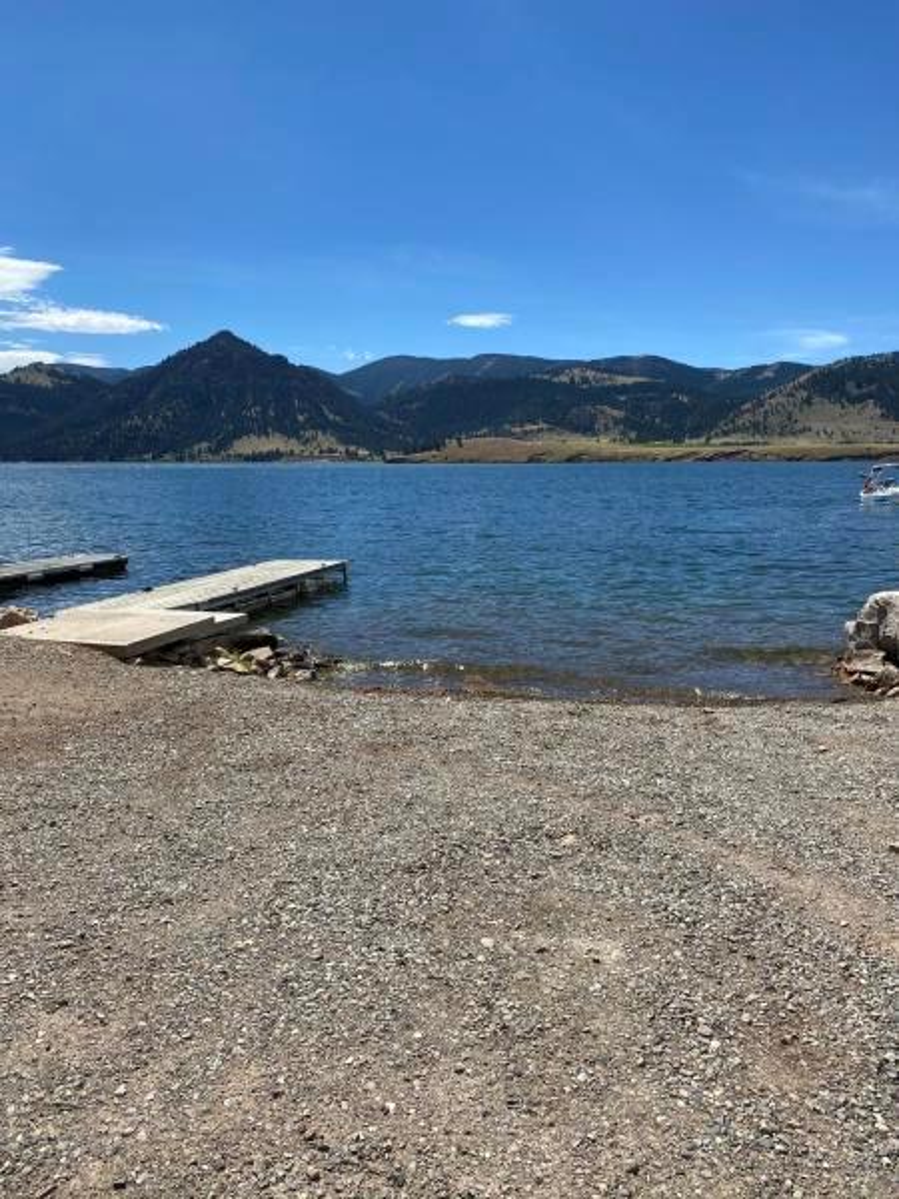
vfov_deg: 67.3
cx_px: 450
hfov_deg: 53.1
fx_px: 900
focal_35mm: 26
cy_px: 600
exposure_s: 1/3610
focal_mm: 4.25
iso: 32
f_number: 1.8
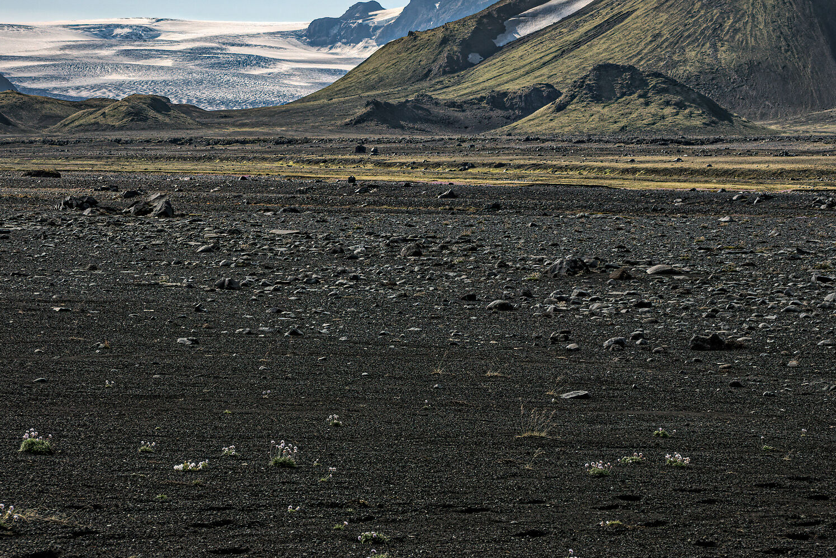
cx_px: 496
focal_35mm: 117
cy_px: 120
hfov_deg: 17.5
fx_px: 2717
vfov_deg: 11.7
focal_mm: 26.9
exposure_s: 1/800
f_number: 4
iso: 64
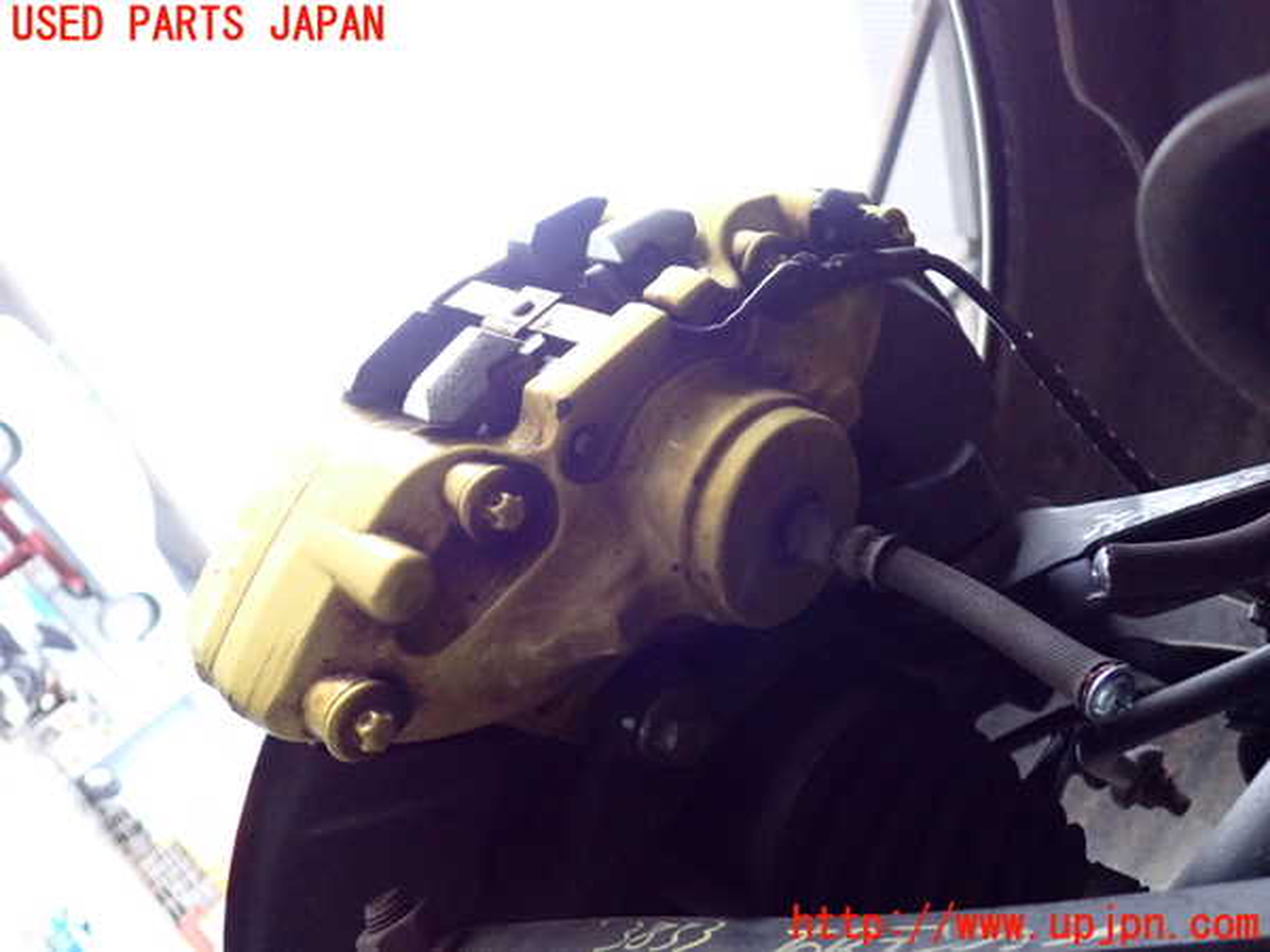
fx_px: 1101
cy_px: 476
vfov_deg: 46.8
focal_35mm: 30
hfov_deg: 60.0
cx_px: 635
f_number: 2.3
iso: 1000
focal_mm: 5.4
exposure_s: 1/125
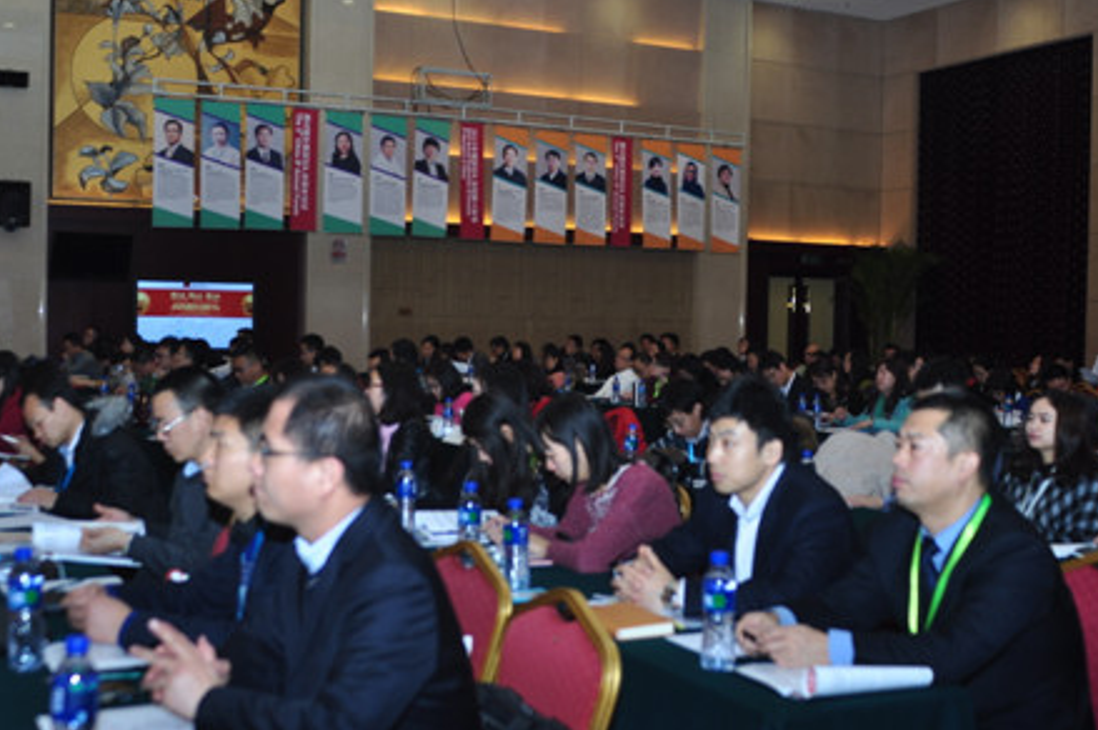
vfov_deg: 32.6
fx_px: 1250
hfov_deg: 47.4
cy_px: 368
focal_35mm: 41
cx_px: 518
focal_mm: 24
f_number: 2.8
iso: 200
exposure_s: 1/200
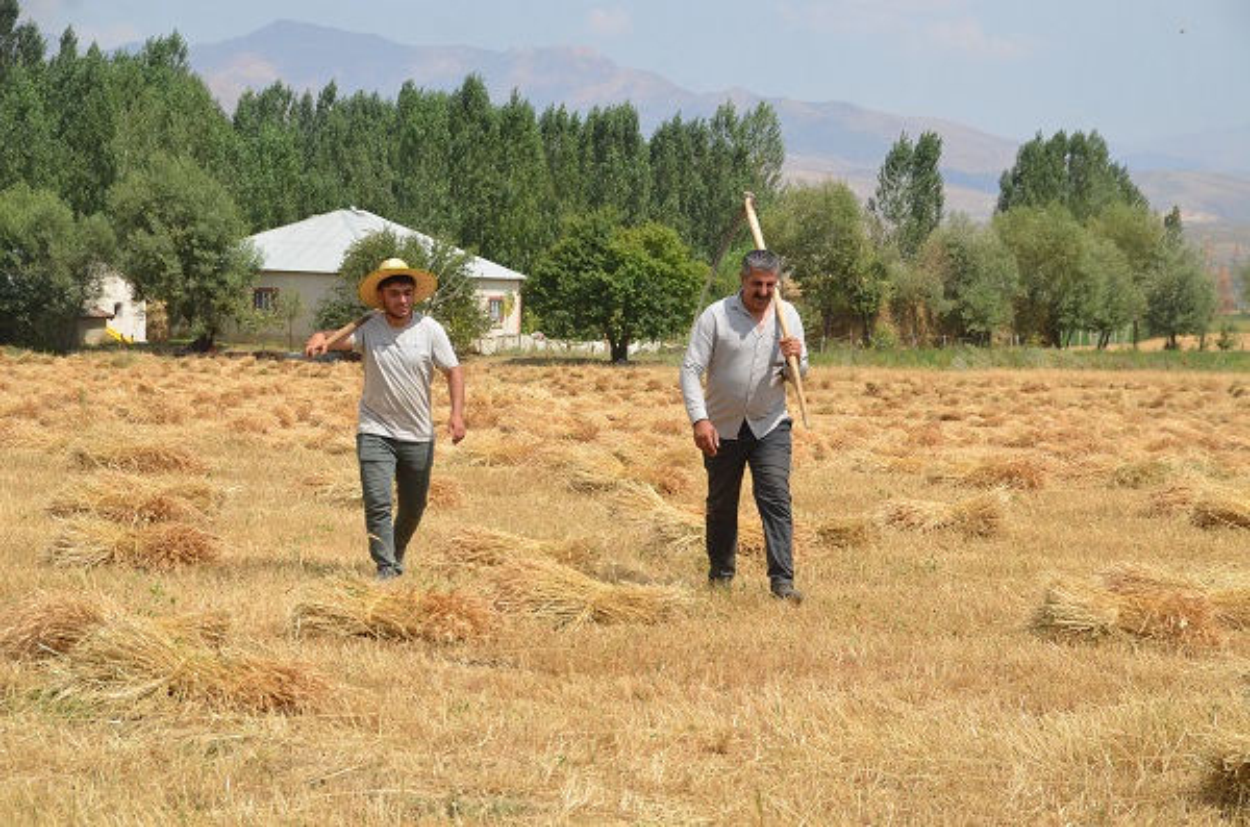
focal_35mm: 93
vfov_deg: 14.6
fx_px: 3221
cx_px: 625
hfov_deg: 22.0
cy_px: 414
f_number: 9
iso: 100
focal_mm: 62
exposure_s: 1/320
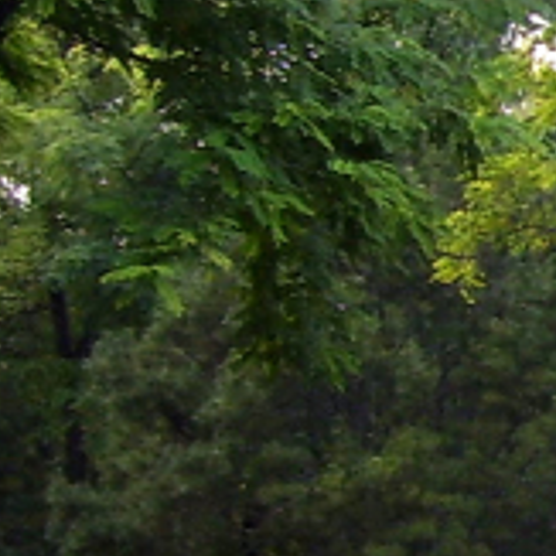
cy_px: 396
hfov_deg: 8.3
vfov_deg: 9.2
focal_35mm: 189
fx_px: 3435
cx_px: 1443
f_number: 2.7
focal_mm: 5.6
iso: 80
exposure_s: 1/125
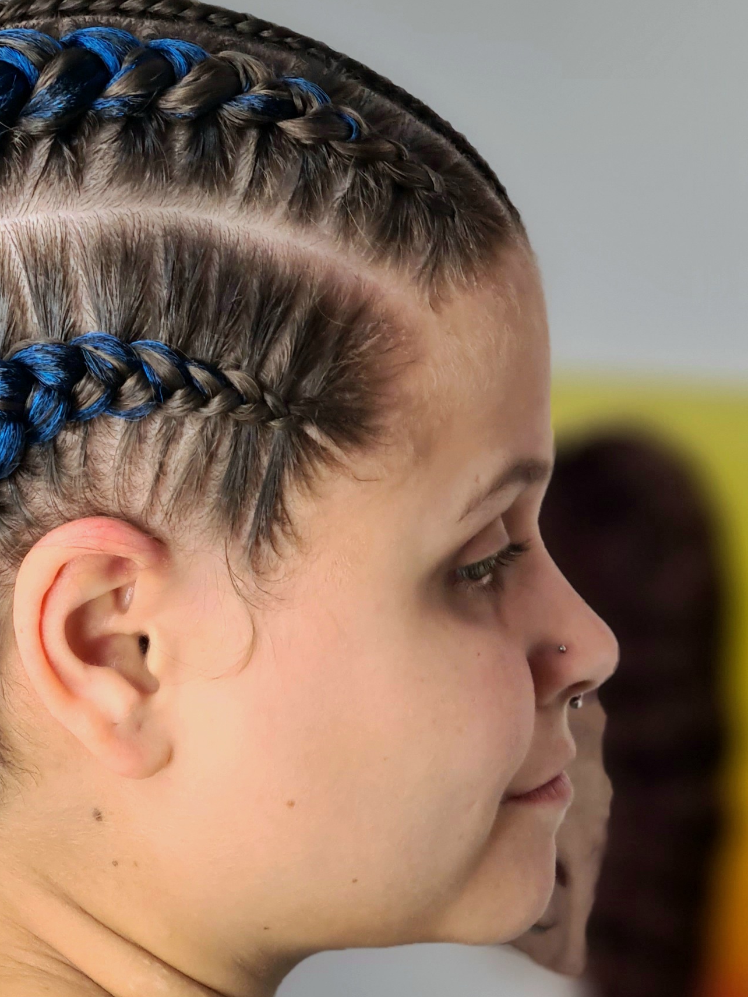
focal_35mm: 56
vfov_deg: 32.6
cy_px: 903
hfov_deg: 25.3
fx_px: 1613
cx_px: 79
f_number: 2
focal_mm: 5.9
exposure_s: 1/50
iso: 40
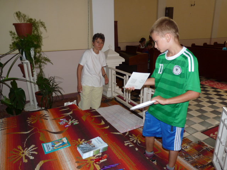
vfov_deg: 51.4
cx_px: 114
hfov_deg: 65.3
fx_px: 177
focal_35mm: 27
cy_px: 85
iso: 100
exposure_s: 1/125
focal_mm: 4.8
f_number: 2.8
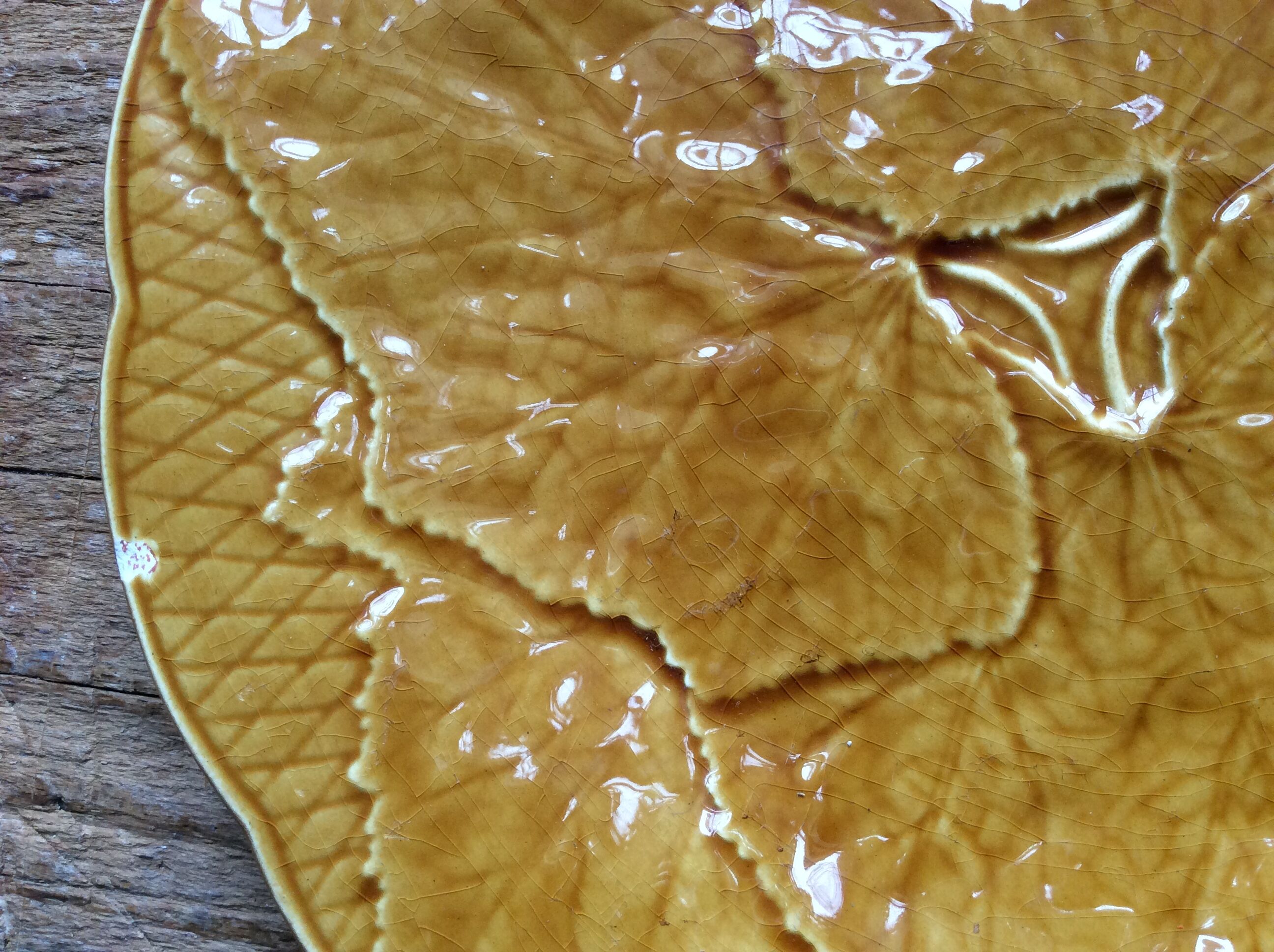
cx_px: 637
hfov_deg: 56.9
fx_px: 1176
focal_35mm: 32
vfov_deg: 44.1
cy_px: 476
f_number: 2.4
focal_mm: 3.3
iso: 64
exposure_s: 1/100
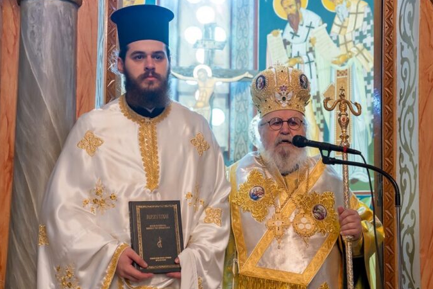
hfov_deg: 33.4
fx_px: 722
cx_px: 208
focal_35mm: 60
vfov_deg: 22.6
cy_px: 157
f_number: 5.6
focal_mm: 54
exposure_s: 1/125
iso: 4000
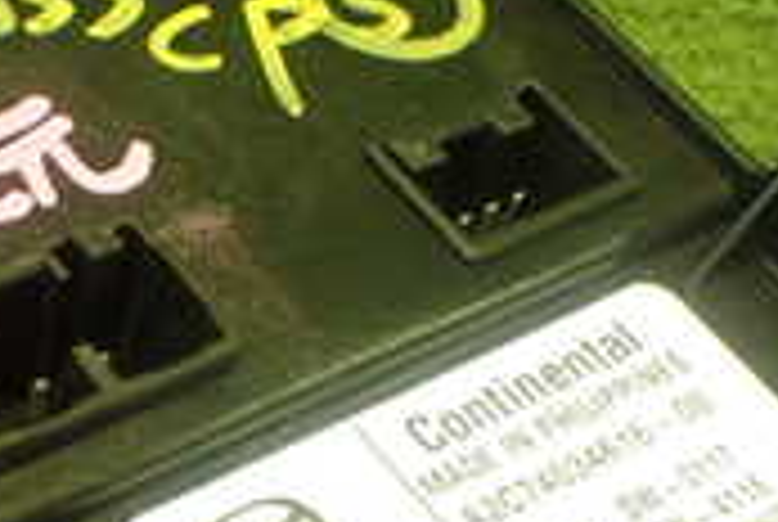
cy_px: 414
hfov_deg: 18.8
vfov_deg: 12.7
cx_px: 198
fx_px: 2338
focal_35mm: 108
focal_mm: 5.4
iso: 800
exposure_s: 1/125
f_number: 2.3
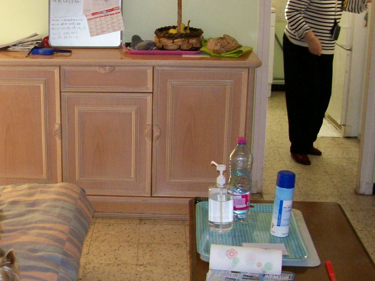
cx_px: 64
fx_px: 671
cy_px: 120
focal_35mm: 62
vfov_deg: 23.6
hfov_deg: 30.3
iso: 200
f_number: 2.7
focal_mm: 6
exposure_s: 1/64
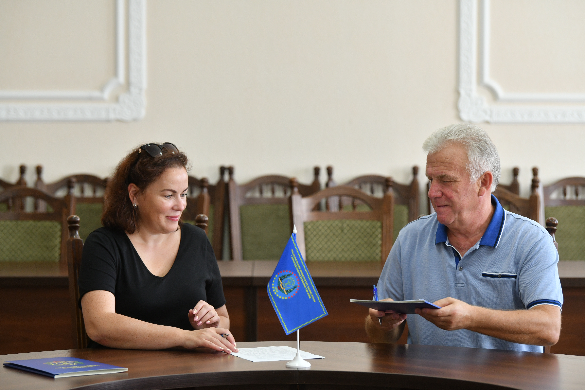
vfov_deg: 10.2
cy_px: 195
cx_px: 292
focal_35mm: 135
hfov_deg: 15.2
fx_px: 2194
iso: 1100
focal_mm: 135
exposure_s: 1/200
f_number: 4
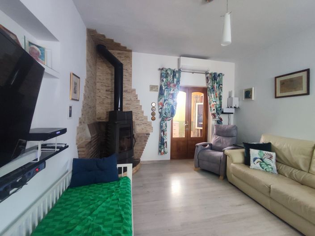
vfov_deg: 78.1
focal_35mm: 16
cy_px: 118
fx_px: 146
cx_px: 158
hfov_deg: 94.5
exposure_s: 1/33
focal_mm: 1.65
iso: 502
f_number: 2.2
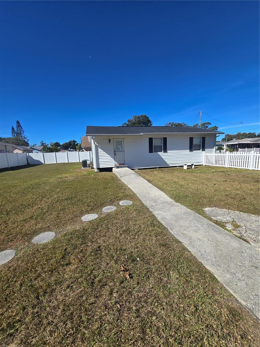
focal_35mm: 13
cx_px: 130
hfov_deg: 89.9
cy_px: 174
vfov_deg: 106.2
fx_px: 130
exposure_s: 1/3238
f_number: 2.2
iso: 50
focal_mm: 2.2
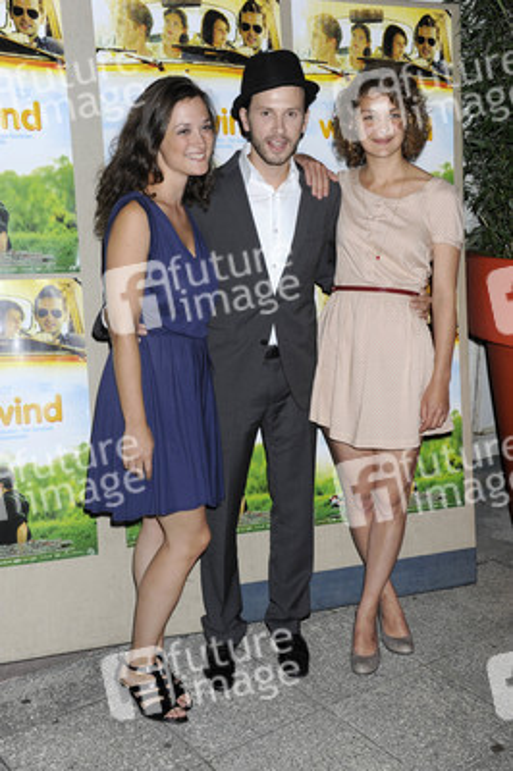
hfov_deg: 29.8
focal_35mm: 45
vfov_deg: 43.6
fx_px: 963
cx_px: 256
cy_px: 386
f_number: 7.1
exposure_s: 1/200
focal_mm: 45
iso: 500
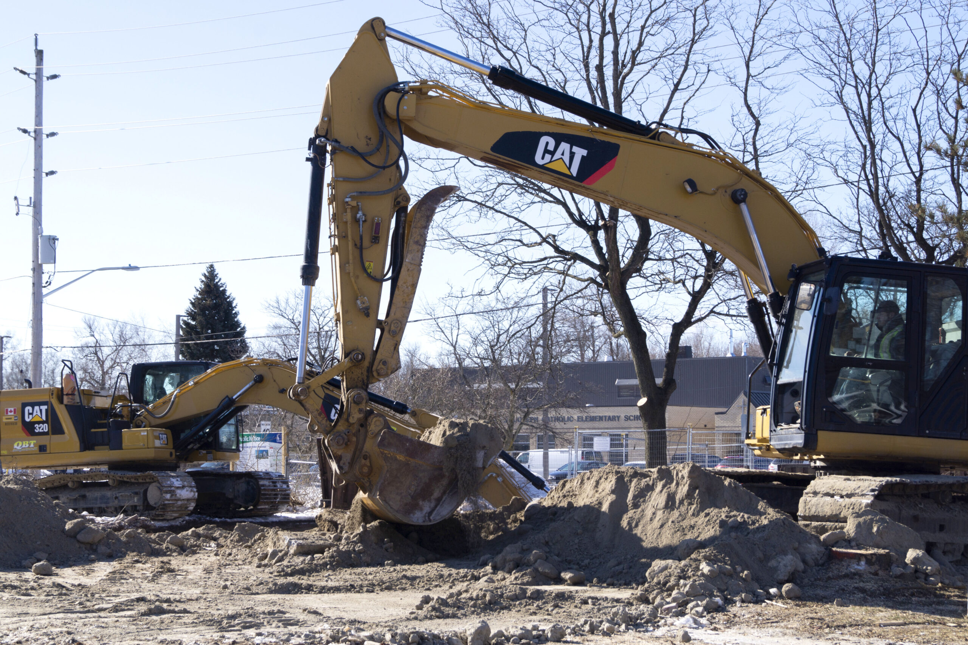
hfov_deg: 29.9
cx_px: 484
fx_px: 1814
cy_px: 322
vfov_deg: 20.1
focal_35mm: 68
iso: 100
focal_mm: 45
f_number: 11
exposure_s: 1/160
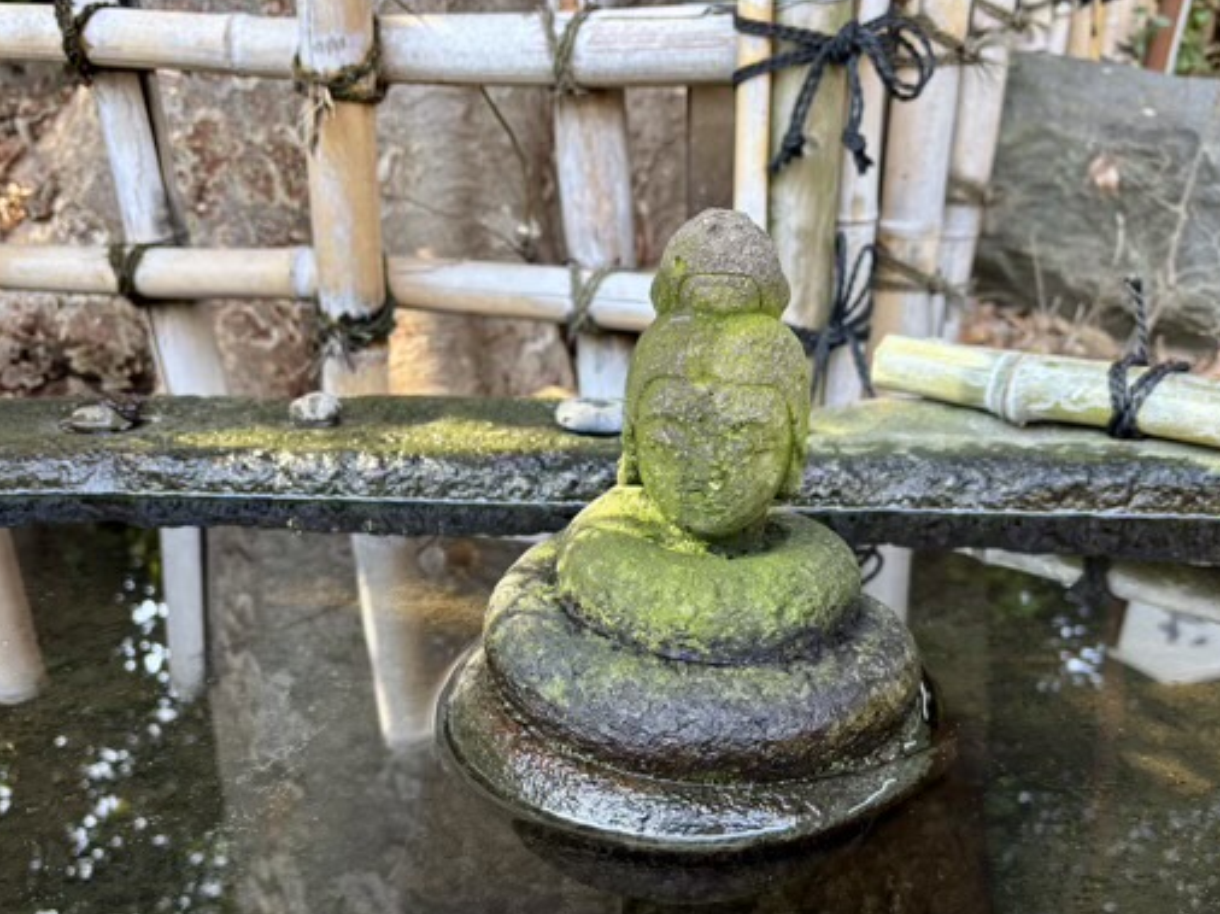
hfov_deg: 51.4
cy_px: 621
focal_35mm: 36
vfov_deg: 39.1
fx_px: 1268
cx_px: 632
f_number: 1.6
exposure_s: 1/93
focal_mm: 5.96
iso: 125
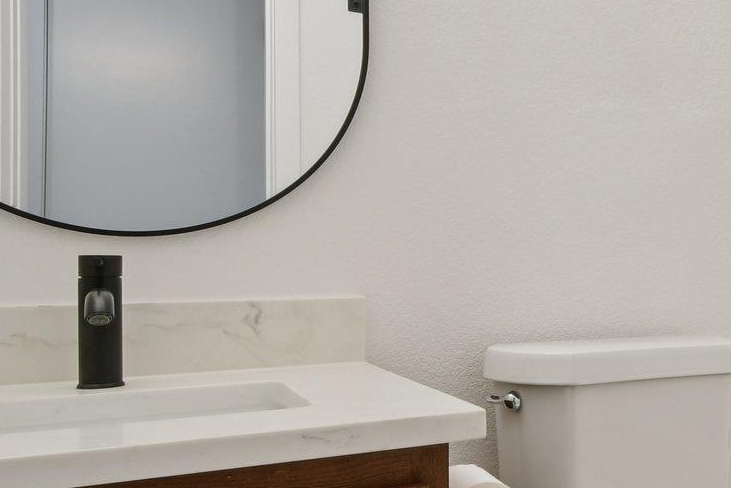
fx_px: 853
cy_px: 240
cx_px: 771
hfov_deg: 39.4
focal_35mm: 42
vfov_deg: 31.9
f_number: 8
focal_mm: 10
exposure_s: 1/50
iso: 400
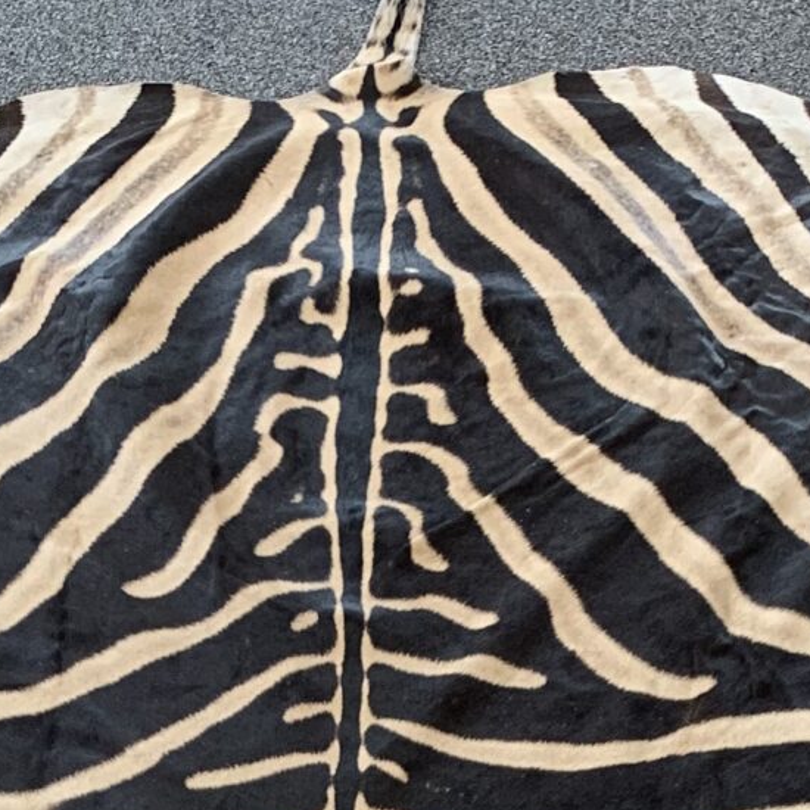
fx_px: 2833
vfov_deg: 14.8
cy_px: 1296
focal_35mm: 107
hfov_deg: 16.3
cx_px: 299
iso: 80
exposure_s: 1/121
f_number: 1.8
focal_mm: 4.25
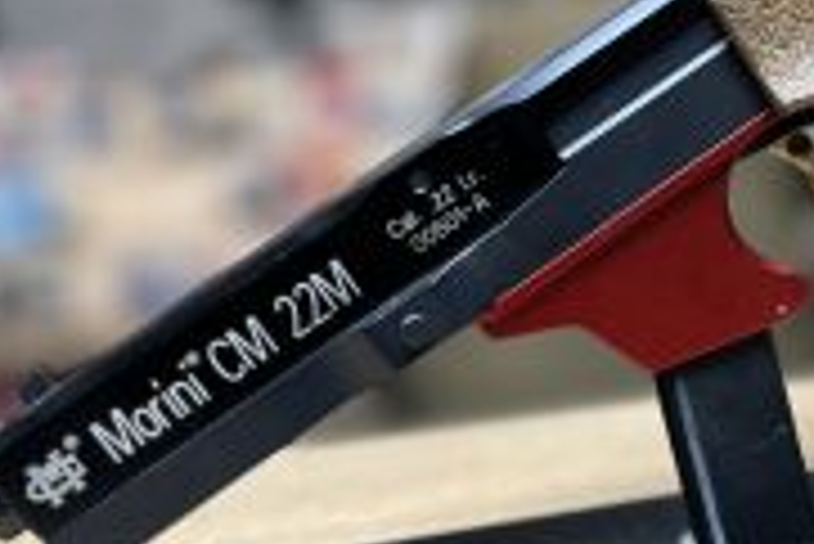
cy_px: 160
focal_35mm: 61
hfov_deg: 31.8
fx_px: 1380
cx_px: 672
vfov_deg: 22.2
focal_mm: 5.7
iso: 80
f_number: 1.5
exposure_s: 1/50
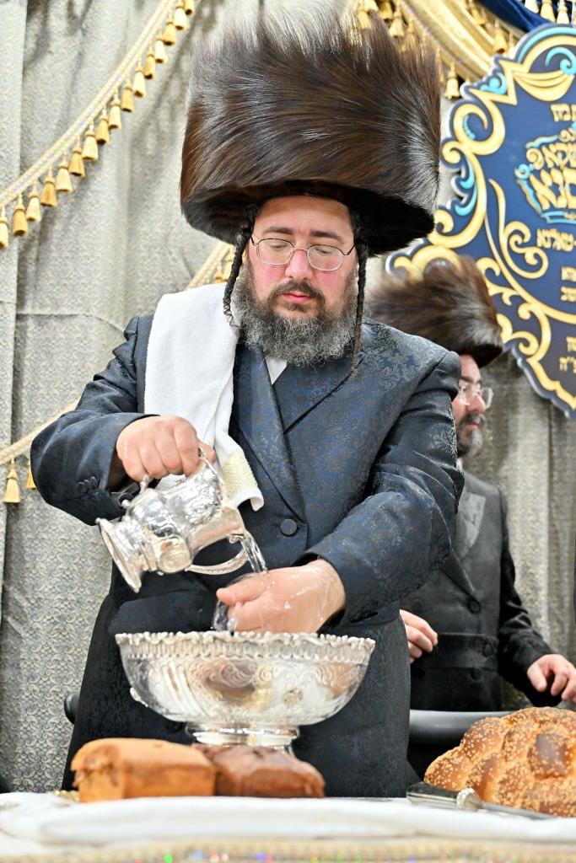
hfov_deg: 25.5
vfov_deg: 37.5
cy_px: 432
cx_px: 288
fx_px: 1271
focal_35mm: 53
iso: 2000
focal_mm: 53
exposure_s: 1/160
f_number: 4
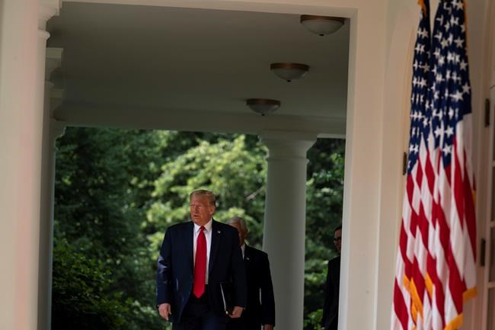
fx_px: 2268
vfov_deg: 8.3
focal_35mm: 165
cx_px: 248
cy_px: 165
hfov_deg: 12.5
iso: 100
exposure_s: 1/640
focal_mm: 165
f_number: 4
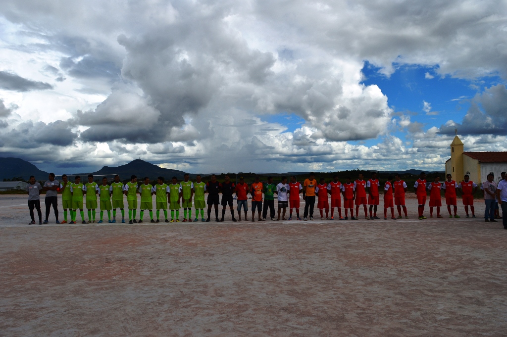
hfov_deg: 59.5
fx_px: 443
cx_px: 254
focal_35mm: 32
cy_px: 168
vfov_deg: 41.6
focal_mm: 21
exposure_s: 1/500
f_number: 11
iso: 110
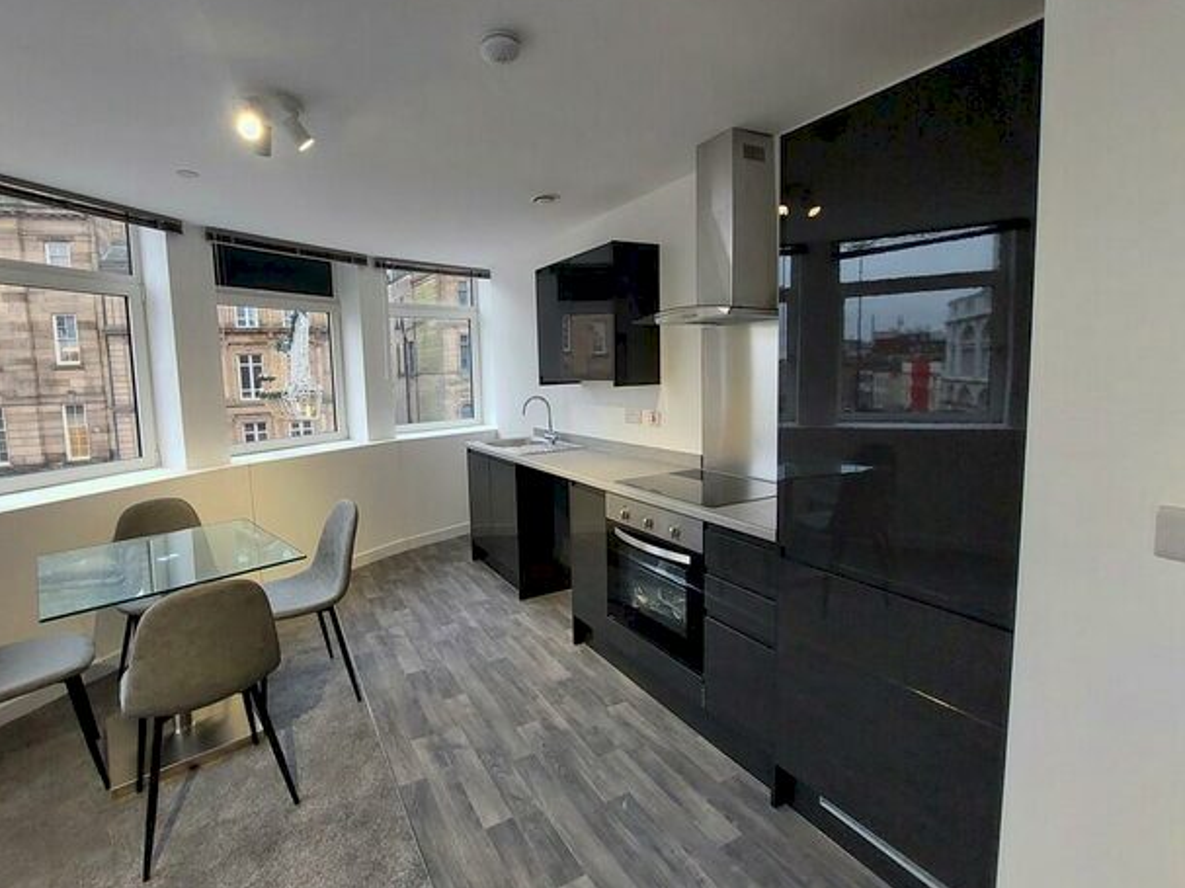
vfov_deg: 81.7
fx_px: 513
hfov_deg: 97.5
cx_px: 510
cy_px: 421
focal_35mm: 15
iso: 160
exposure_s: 1/50
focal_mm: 1.74
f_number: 2.2
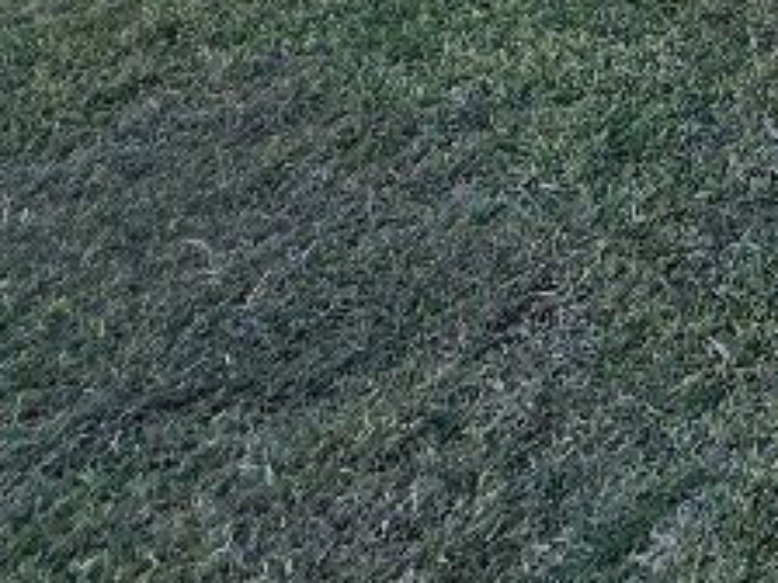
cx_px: 1250
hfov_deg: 24.8
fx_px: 1191
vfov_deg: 20.4
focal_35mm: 53
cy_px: -439
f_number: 2.2
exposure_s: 1/416
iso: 50
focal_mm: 2.22
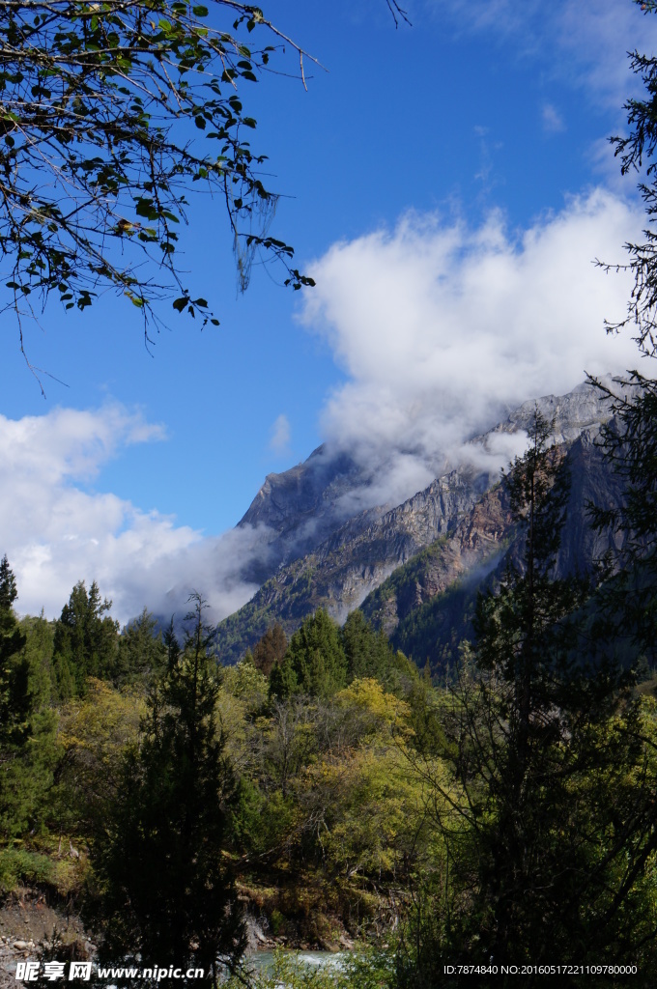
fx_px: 1606
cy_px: 494
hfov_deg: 23.1
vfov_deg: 34.2
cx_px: 328
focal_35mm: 58
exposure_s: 1/100
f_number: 13
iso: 100
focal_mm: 39
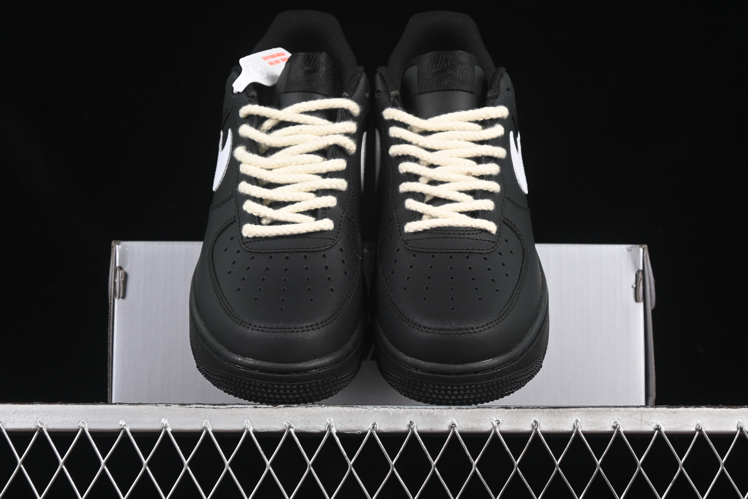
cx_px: 374
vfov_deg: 18.2
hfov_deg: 27.0
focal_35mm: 75
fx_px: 1558
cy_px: 250
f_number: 6.3
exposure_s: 1/50
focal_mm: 50
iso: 160
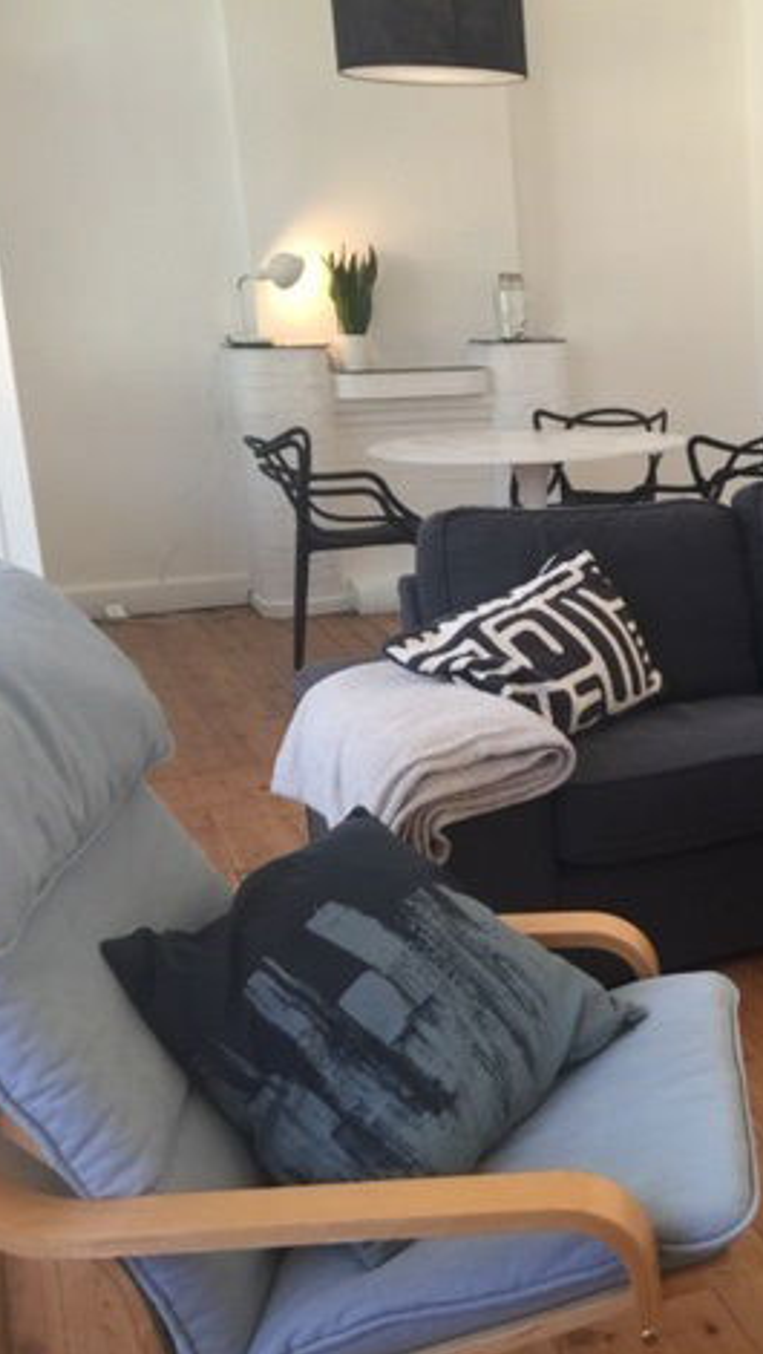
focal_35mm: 43
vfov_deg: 47.3
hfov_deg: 25.2
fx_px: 1544
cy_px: 689
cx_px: 893
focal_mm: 4.15
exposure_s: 1/33
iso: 32
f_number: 2.2
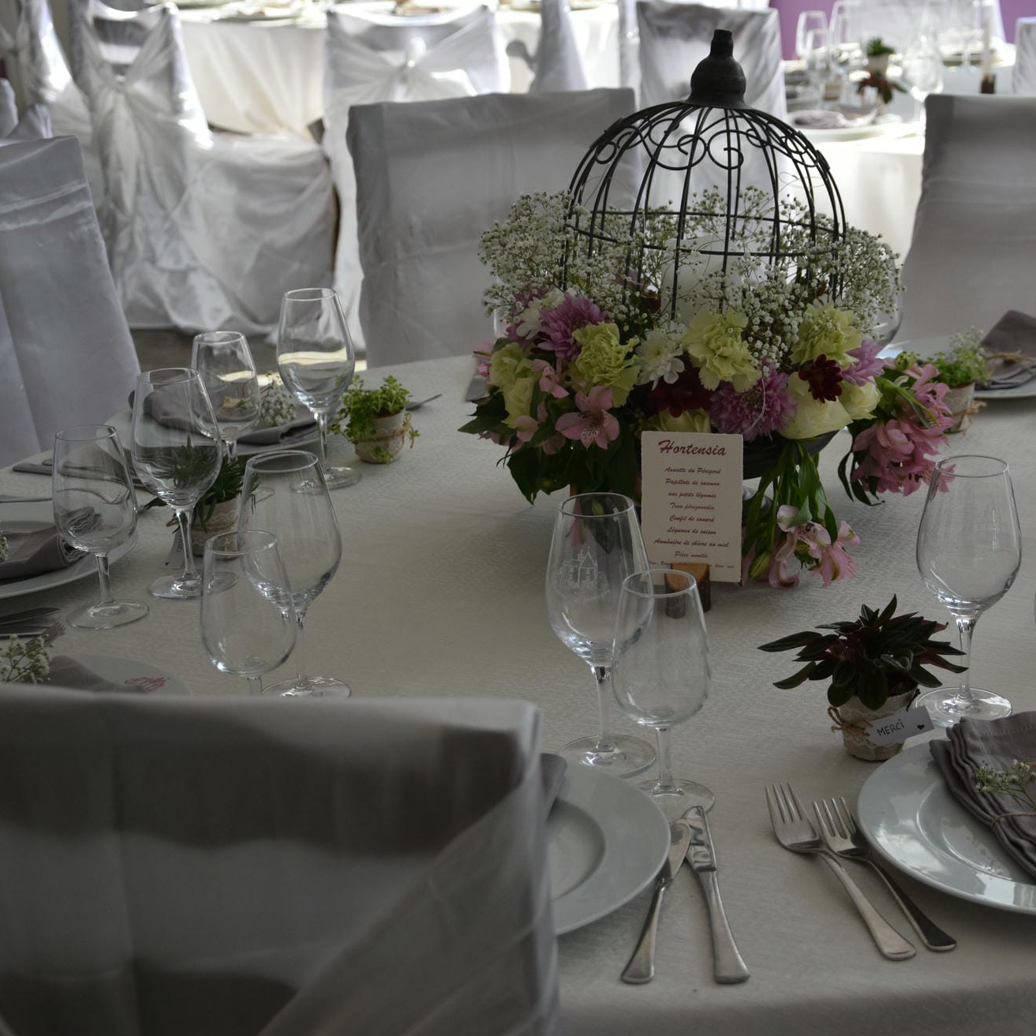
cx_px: 699
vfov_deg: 26.1
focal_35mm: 66
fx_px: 2235
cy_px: 516
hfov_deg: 25.9
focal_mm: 34
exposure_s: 1/1000
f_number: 4.2
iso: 400
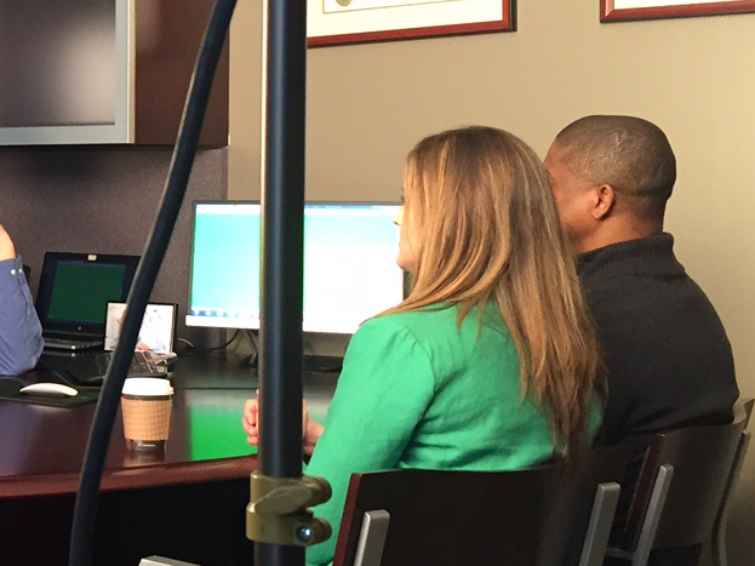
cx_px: -155
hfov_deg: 23.4
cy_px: 224
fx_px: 1657
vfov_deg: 19.4
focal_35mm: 76
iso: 125
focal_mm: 4.15
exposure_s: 1/30
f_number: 2.2
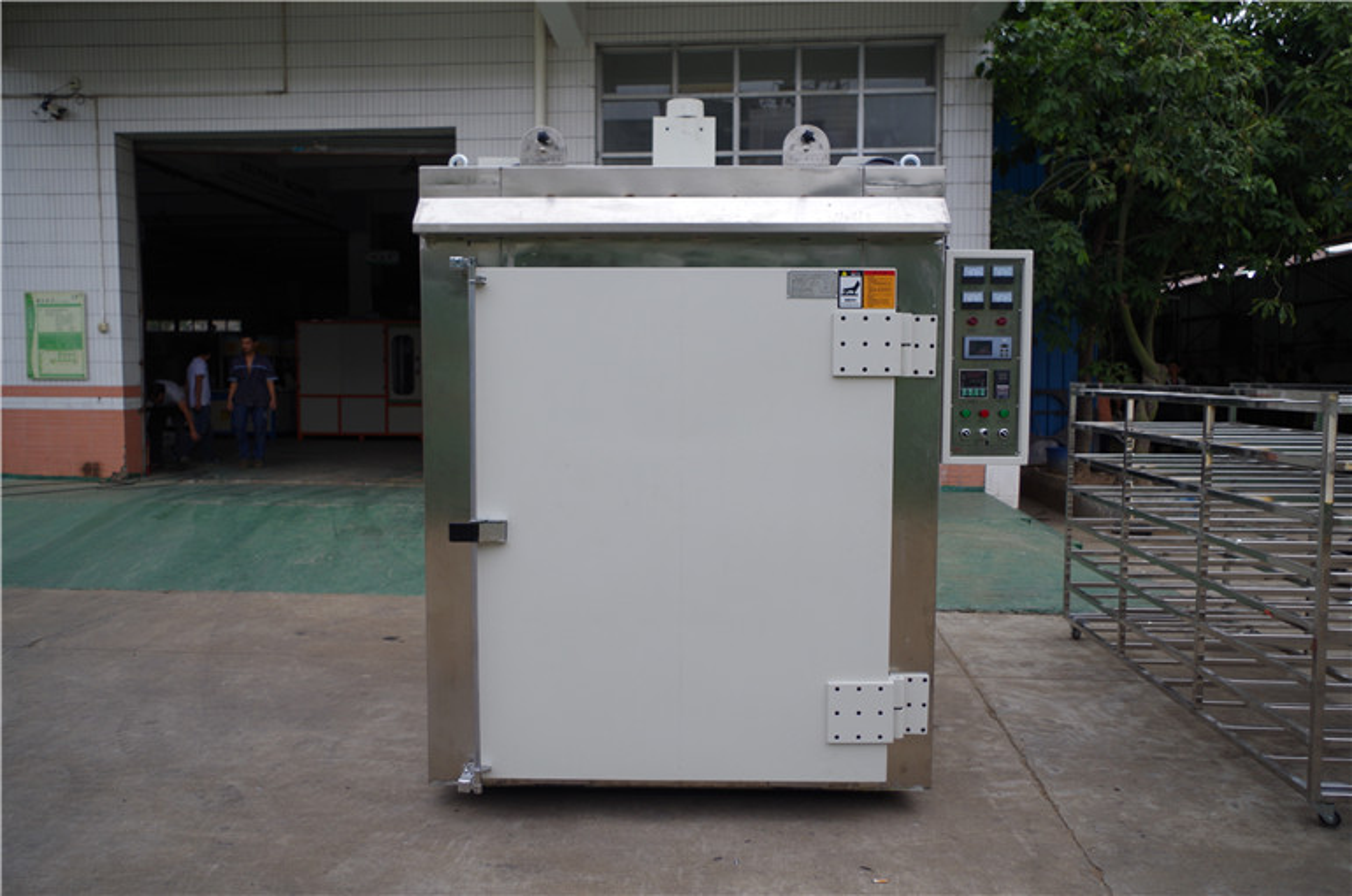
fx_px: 1012
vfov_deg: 47.7
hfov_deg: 67.5
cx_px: 676
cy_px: 448
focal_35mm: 27
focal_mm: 18
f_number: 3.5
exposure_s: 1/50
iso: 100
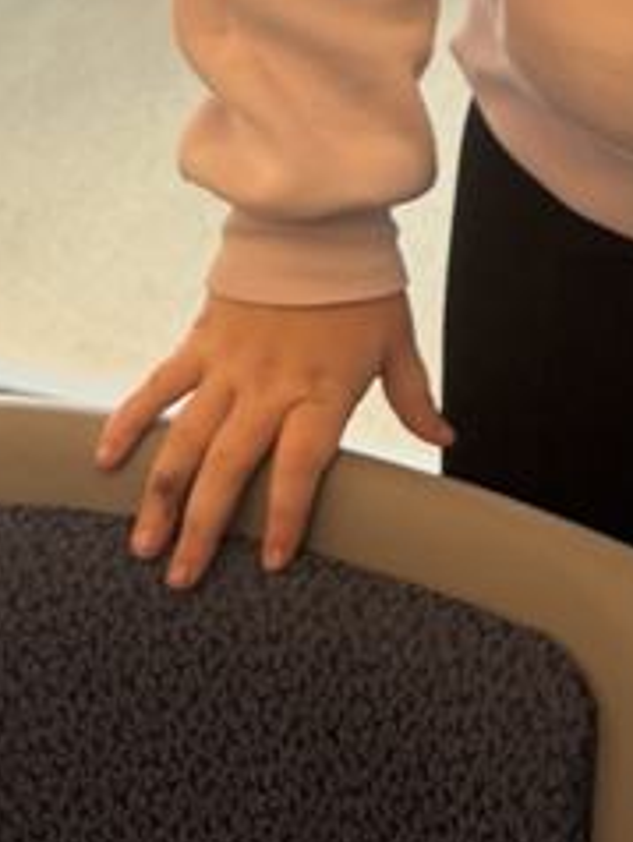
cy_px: -143
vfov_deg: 19.7
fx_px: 2288
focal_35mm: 94
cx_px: 1125
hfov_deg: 14.1
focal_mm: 6.76
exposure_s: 1/98
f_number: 1.78
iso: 200
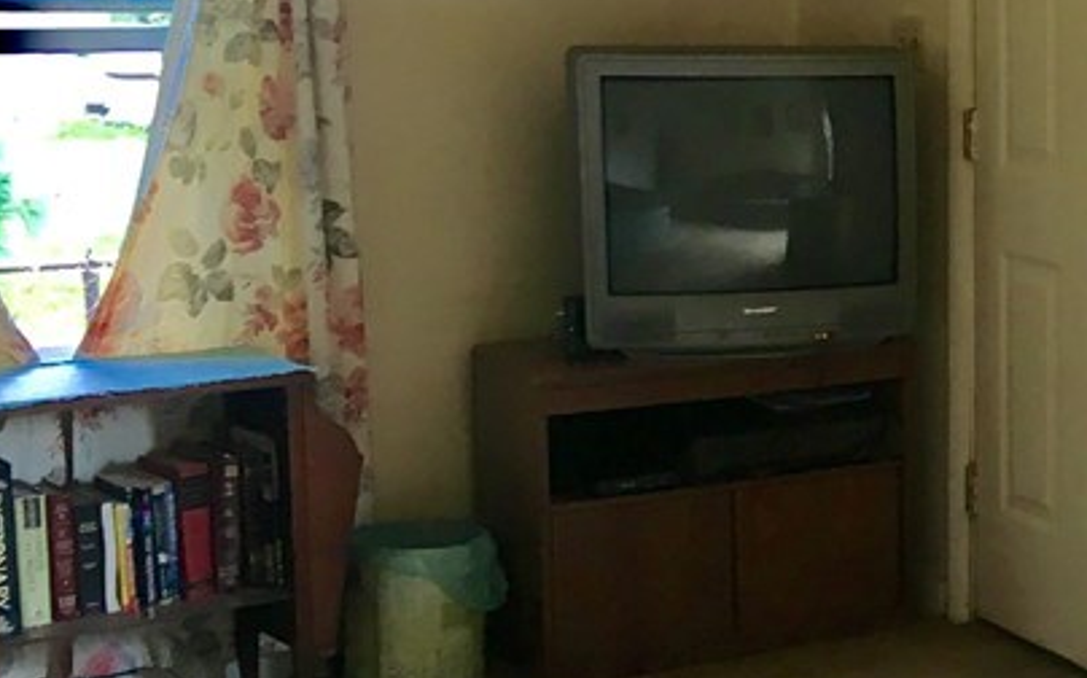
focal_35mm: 78
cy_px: 323
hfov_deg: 23.8
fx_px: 2309
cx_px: 1348
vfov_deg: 16.7
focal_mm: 4.15
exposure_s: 1/30
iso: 50
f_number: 2.2
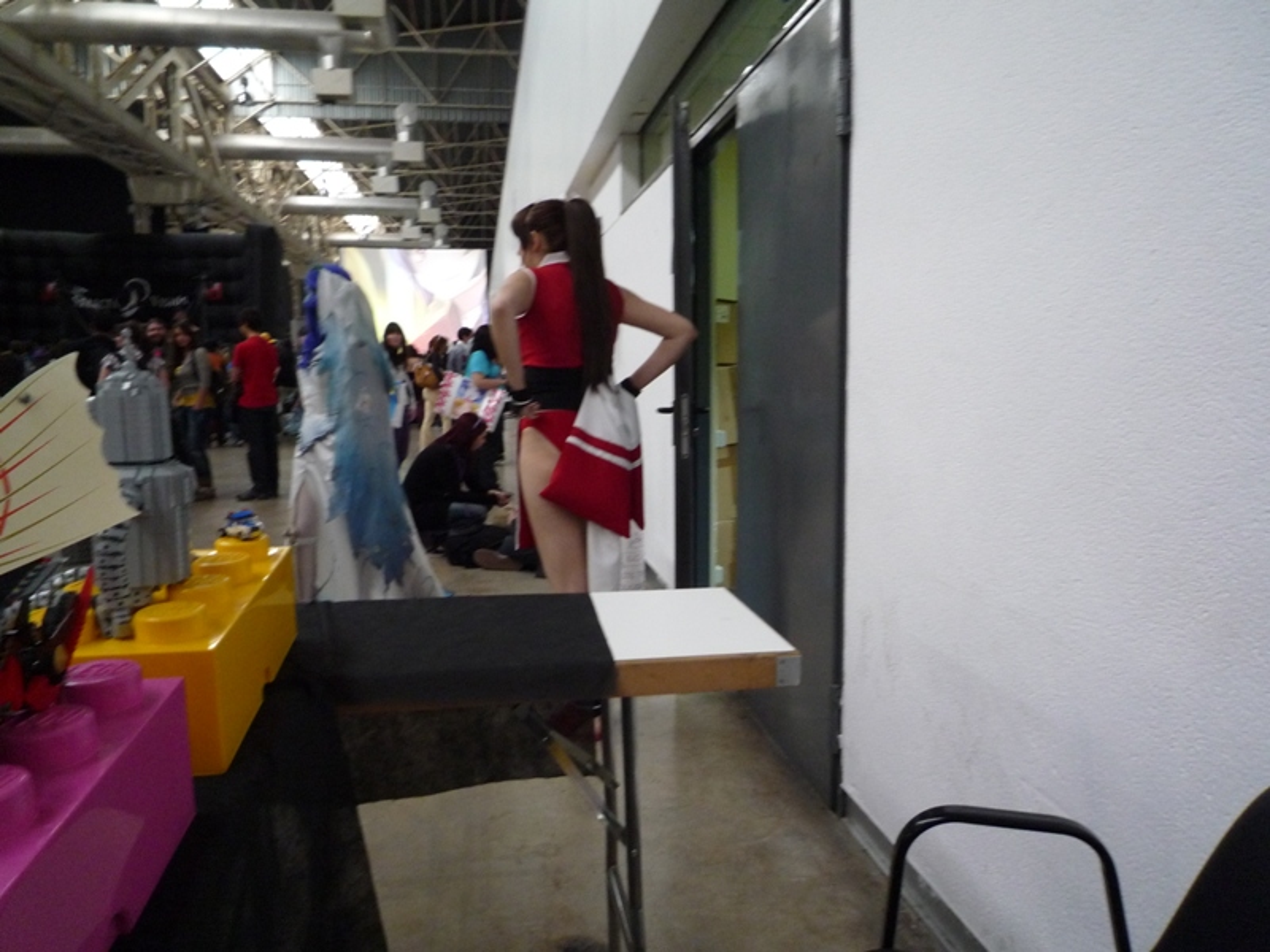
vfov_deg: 54.9
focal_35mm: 25
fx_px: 917
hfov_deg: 69.4
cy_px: 476
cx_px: 635
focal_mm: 4.4
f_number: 2.8
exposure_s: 1/30
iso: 320
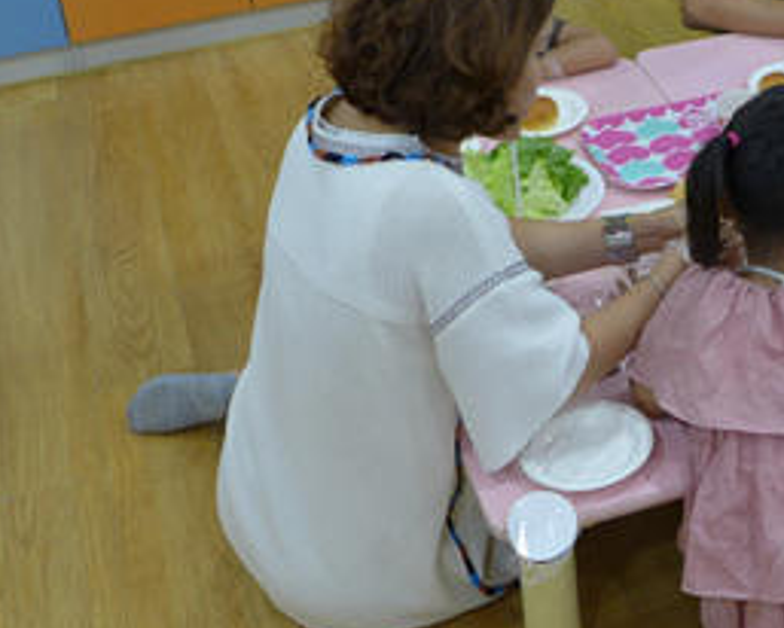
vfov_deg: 22.3
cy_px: 149
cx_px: 674
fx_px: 1579
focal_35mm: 68
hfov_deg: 27.1
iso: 100
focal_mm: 5.5
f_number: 1.5
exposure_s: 1/60
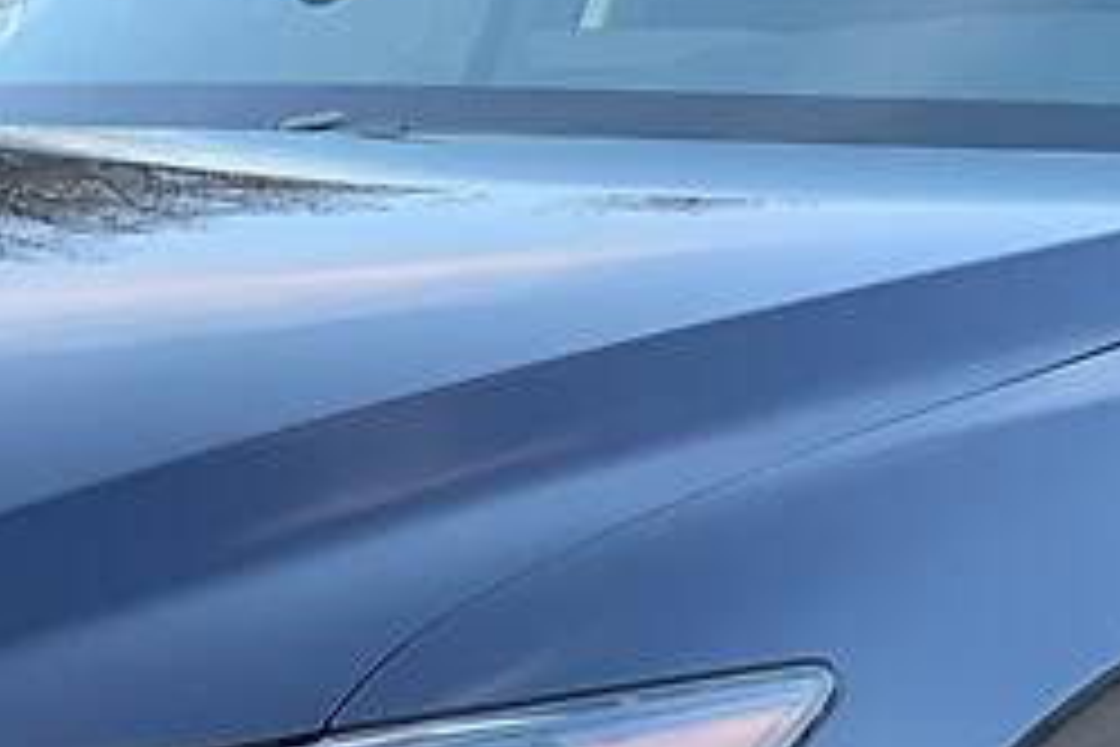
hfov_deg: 11.7
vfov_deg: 7.8
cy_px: 1062
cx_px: -9
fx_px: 5413
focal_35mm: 174
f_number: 2.4
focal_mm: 6
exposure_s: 1/60
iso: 320
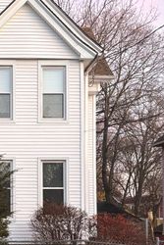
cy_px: 201
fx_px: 491
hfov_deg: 18.2
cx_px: -22
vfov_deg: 27.4
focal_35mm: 72
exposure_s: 1/60
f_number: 1.6
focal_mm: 5.96
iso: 250
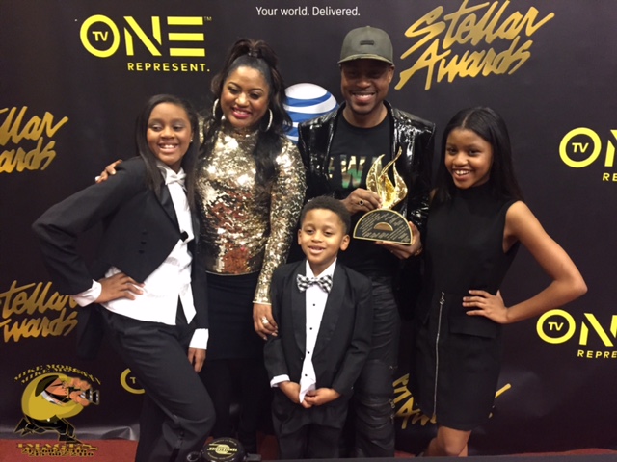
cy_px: 231
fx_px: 517
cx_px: 308
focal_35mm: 29
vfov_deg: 48.2
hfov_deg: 61.7
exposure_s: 1/15
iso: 400
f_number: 2.2
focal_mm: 4.15
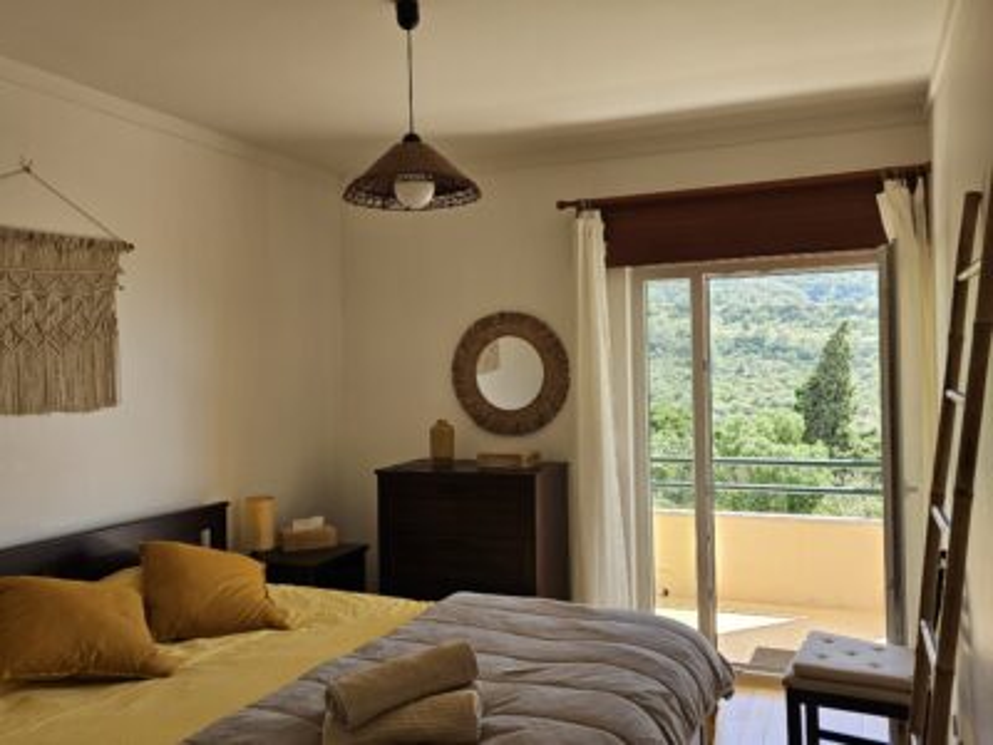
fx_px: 660
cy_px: 372
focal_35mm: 23
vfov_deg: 58.9
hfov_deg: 73.9
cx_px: 496
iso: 32
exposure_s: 1/180
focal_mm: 5.4
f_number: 1.8
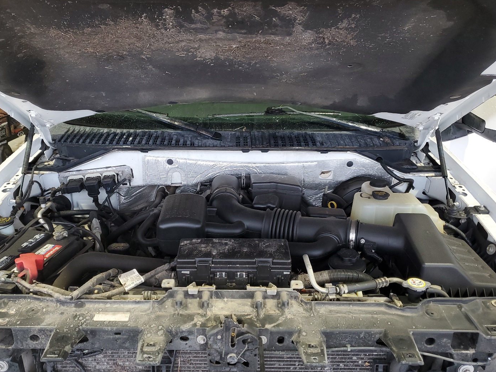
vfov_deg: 46.8
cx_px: 233
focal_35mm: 30
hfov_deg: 59.9
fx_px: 430
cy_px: 197
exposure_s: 1/60.2
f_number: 1.5
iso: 67
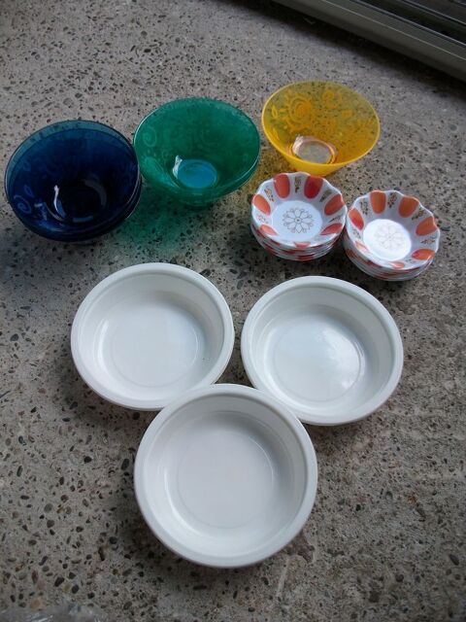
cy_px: 311
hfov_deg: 44.2
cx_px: 233
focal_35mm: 32
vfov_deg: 56.8
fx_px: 574
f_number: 2.9
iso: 80
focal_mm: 5.7
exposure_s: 1/232
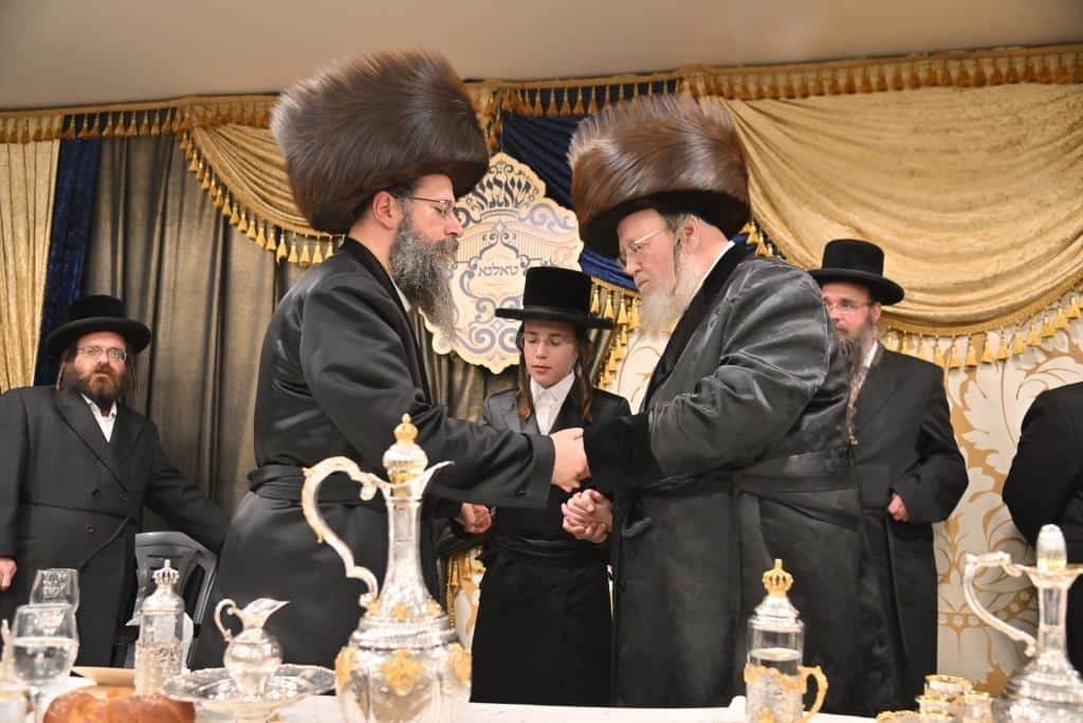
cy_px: 362
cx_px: 542
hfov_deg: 58.7
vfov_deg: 41.1
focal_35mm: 32
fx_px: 963
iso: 800
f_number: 4
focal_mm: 32
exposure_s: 1/320
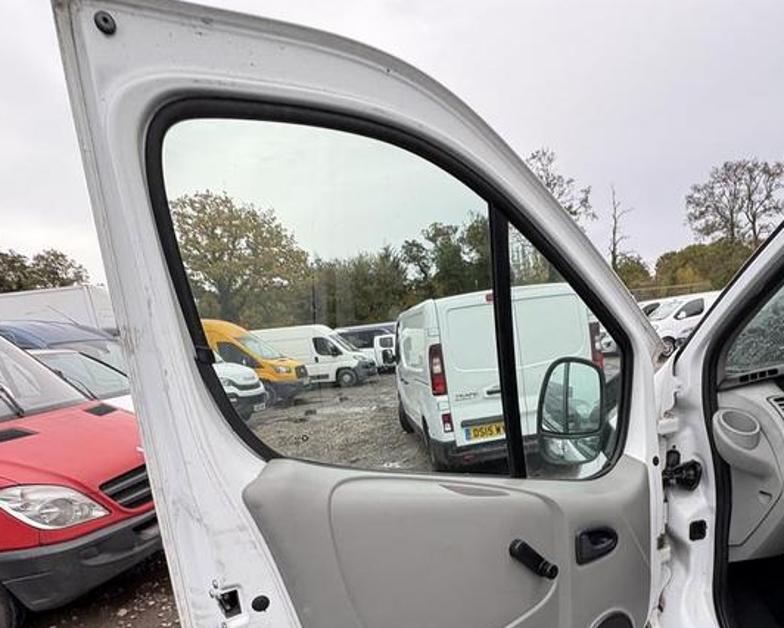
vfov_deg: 56.9
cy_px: 492
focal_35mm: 23
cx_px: 463
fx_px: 534
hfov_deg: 72.0
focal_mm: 2.22
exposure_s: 1/99
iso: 64
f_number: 2.2
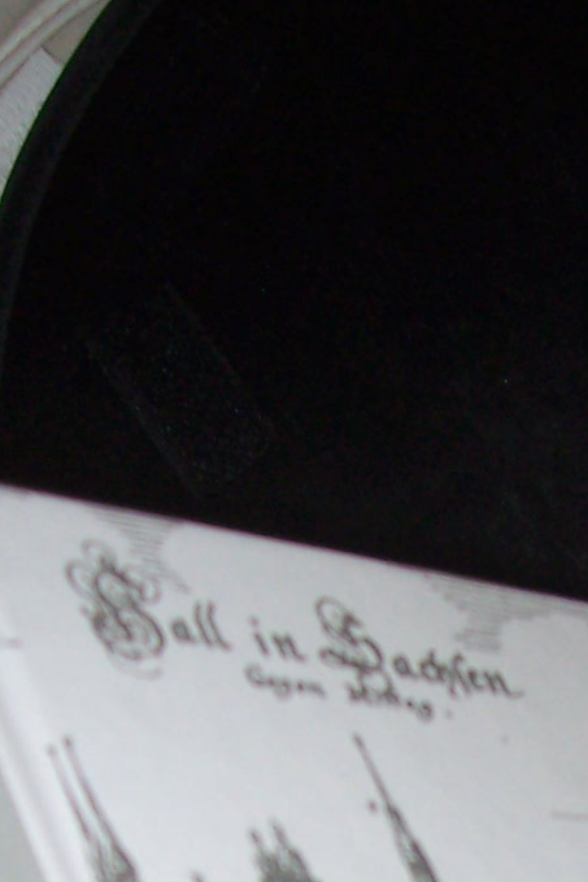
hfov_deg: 11.1
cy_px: 1424
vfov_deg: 15.4
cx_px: 770
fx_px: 2938
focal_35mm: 120
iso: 80
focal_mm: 5.6
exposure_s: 1/60
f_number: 2.7
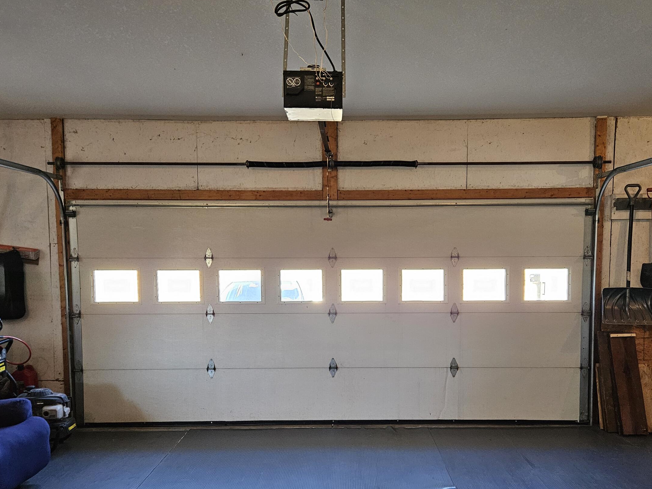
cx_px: 350
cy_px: 302
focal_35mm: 32
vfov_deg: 43.9
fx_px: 603
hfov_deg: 56.8
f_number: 1.8
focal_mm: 5.4
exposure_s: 1/240
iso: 1000
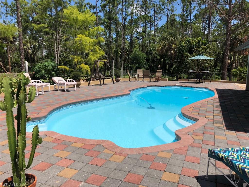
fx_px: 201
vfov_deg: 49.7
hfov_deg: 63.4
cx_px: 124
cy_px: 94
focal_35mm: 28
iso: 25
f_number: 1.8
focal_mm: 4
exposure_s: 1/4000
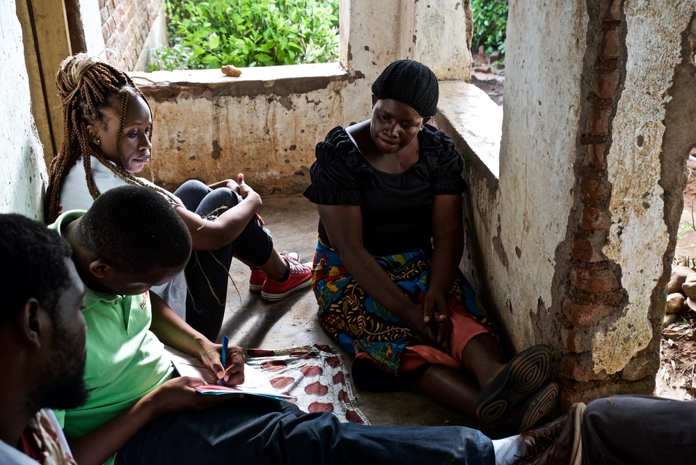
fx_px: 870
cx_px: 348
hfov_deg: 43.6
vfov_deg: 29.9
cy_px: 232
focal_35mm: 45
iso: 800
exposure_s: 1/40
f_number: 5.6
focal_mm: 45
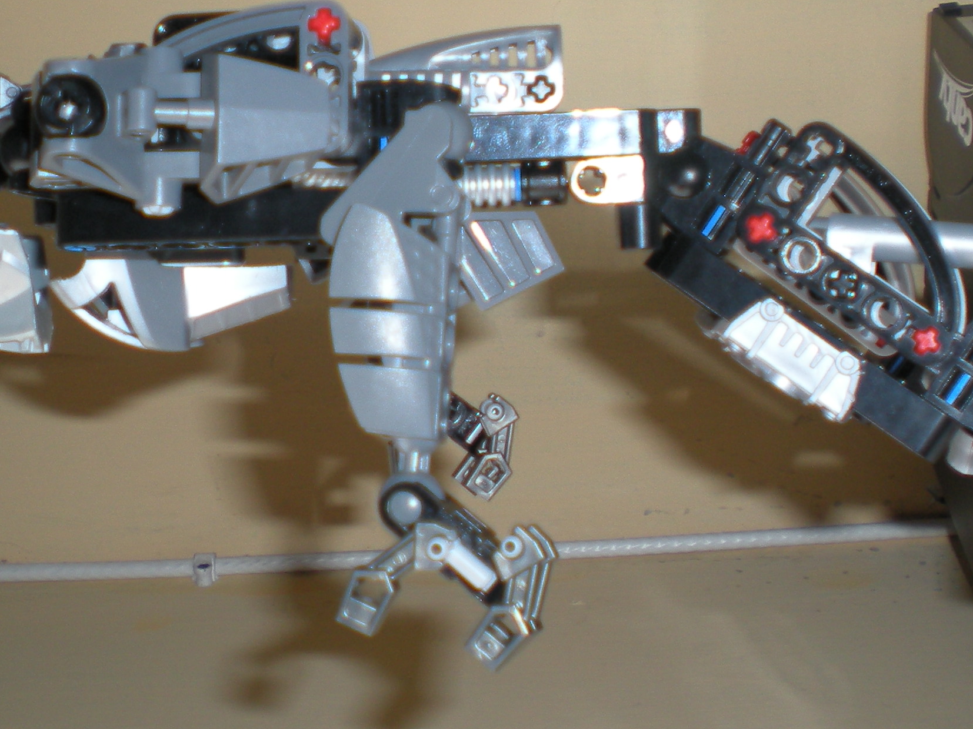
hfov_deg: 26.0
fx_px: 2108
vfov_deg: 19.6
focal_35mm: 75
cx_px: 508
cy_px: 252
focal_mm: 6.3
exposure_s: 1/30
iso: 64
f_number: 3.1
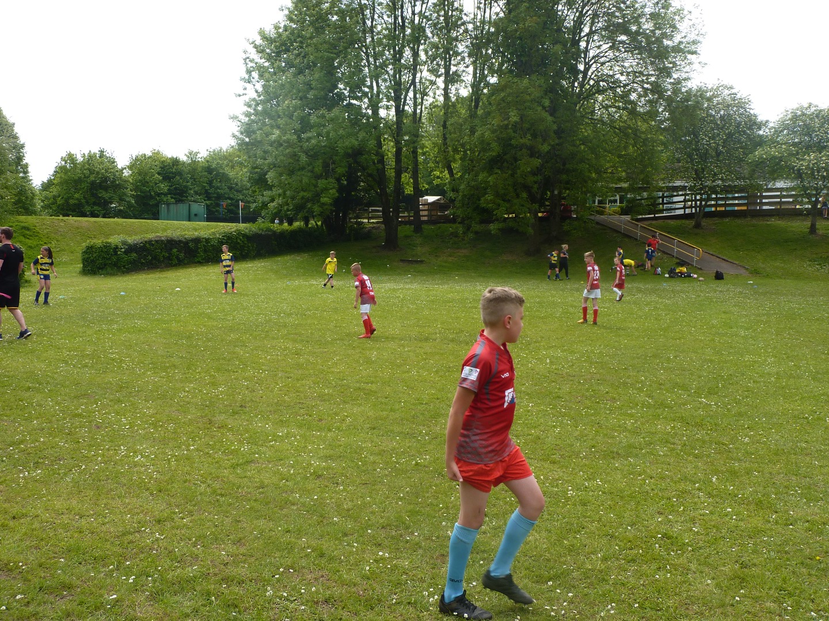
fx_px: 766
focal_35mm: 32
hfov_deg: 56.8
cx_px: 414
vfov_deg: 44.2
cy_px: 310
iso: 80
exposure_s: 1/320
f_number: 4
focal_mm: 5.3
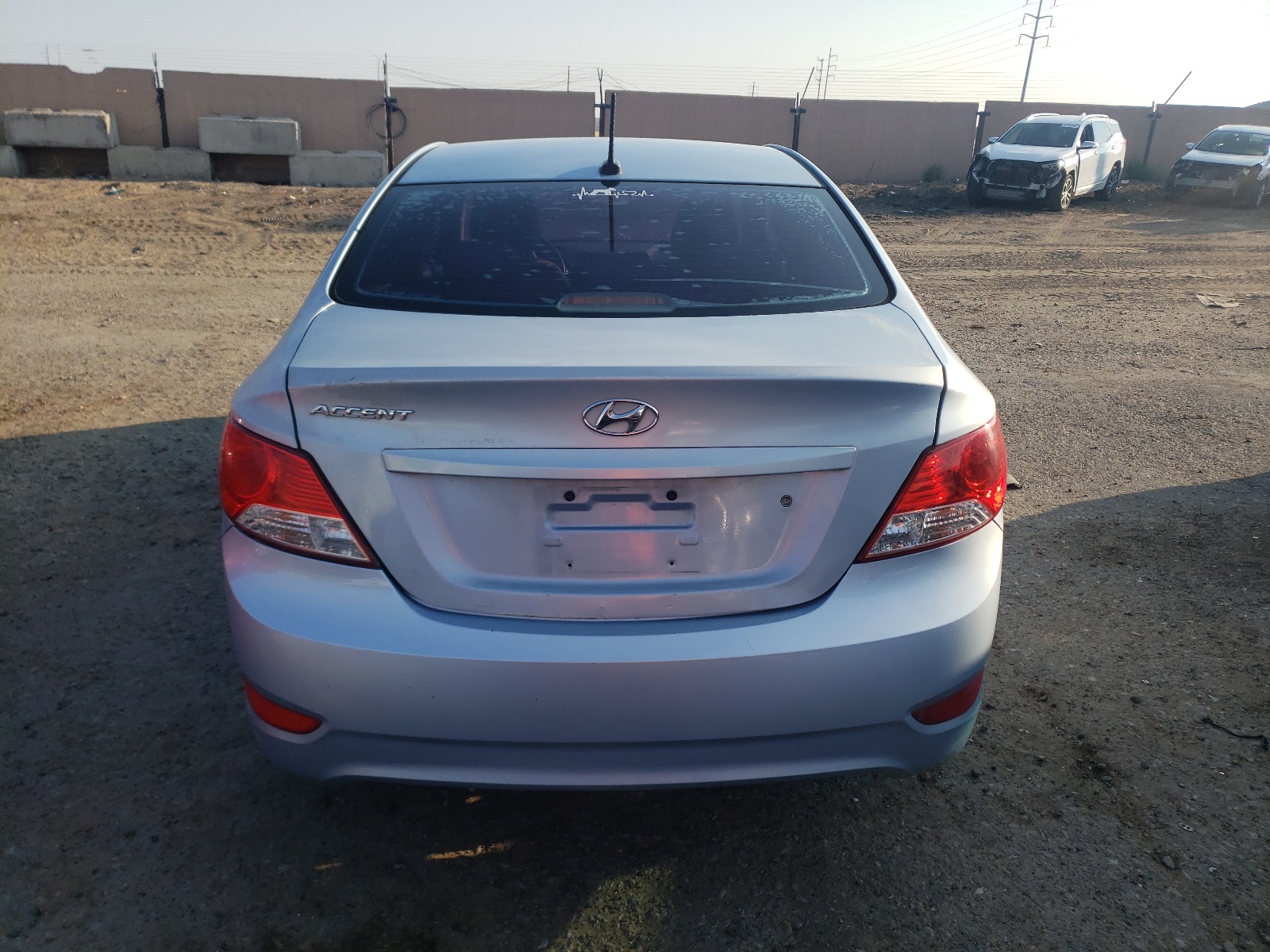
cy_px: 476
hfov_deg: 67.3
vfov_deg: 53.1
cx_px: 635
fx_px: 954
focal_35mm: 26
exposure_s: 1/2000
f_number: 1.5
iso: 50
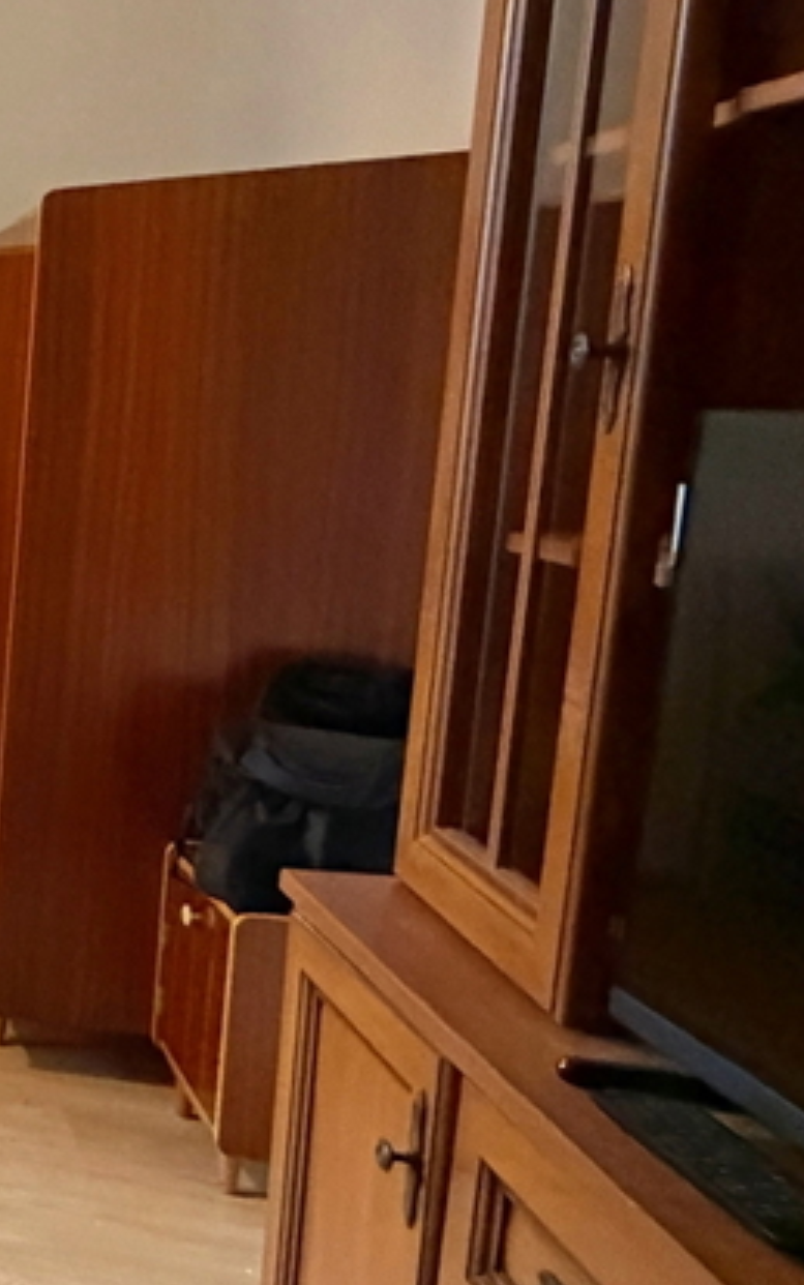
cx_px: -1043
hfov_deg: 16.1
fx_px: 1506
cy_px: 664
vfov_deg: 46.2
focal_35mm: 43
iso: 640
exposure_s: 1/50
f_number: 2.2
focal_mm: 2.22
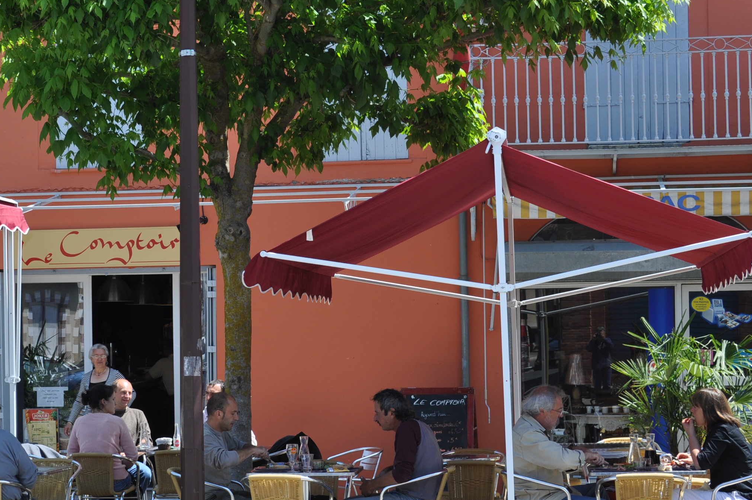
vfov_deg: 15.8
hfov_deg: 23.5
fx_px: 1794
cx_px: 226
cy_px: 295
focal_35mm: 86
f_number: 8
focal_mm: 36
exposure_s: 1/250
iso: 200
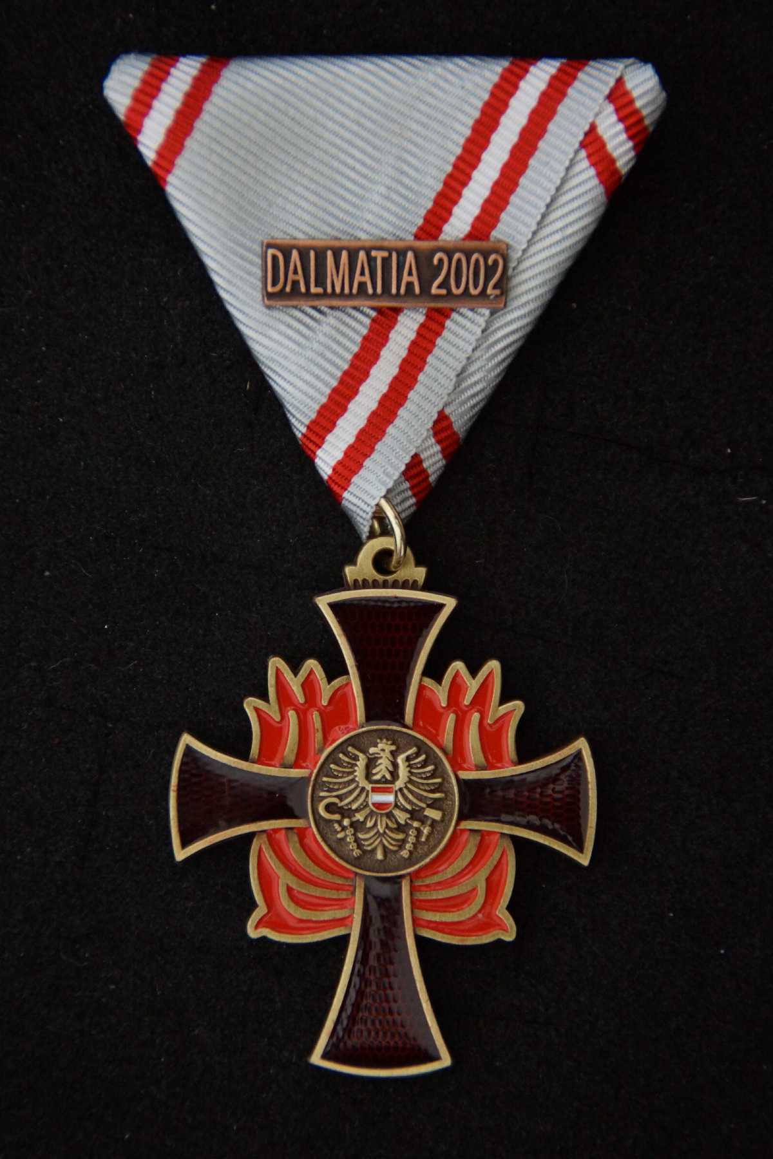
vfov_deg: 11.4
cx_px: 386
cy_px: 580
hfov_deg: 7.6
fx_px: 5797
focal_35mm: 180
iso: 1600
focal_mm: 120
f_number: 5.6
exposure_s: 1/10
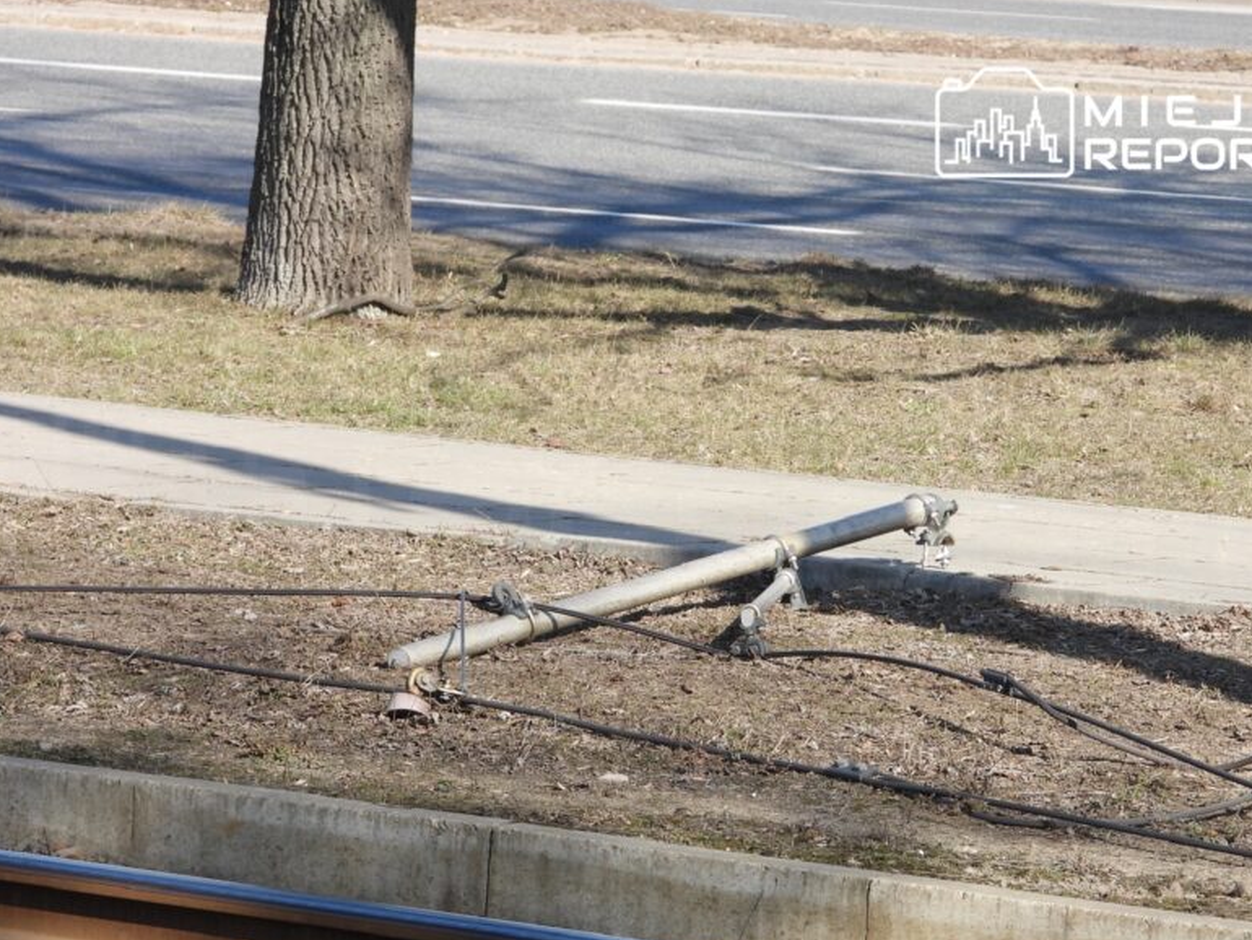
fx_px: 8177
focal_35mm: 226
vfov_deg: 6.6
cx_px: 672
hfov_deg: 8.8
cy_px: 590
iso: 100
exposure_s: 1/400
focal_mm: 30.5
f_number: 4
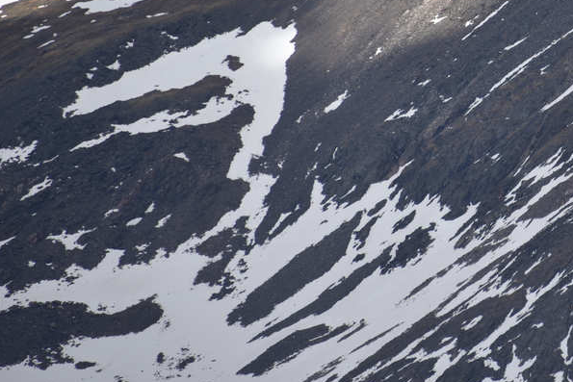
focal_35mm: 645
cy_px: 19
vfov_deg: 2.1
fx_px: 10268
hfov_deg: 3.2
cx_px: 576
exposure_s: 1/640
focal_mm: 300
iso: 100
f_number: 7.1
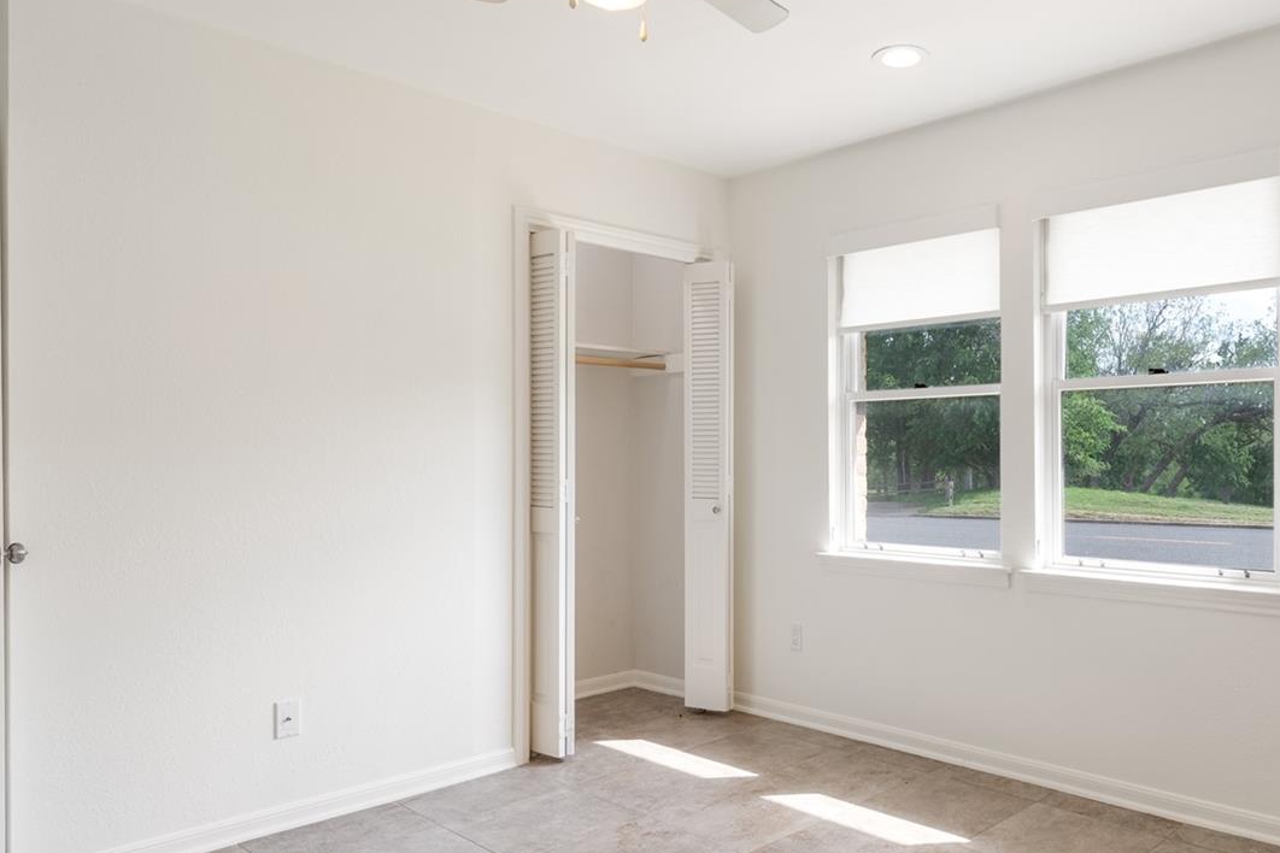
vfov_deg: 47.9
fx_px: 960
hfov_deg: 65.4
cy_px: 458
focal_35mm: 27
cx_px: 868
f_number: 8
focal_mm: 14
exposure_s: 1/80
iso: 400
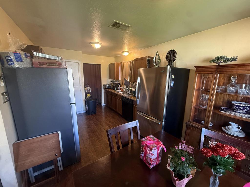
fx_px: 101
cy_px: 94
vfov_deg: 85.7
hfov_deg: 102.1
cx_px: 125
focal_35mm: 14
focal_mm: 2.22
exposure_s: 1/60
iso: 320
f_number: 2.2
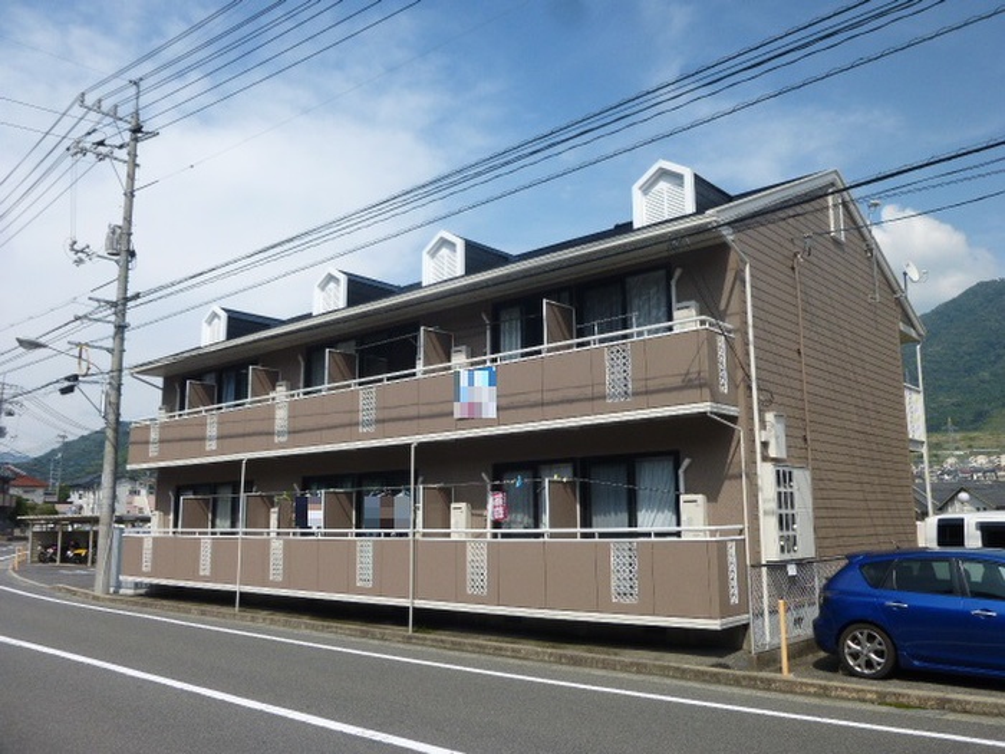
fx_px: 842
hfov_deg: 61.7
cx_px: 502
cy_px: 377
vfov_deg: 48.2
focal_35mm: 29
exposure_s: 1/1300
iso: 100
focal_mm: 5.2
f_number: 3.3
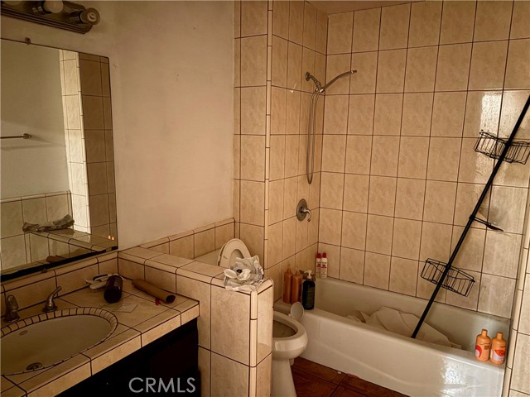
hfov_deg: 67.3
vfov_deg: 53.1
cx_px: 265
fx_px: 398
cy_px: 198
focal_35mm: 26
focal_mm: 5.96
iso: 1000
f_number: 1.6
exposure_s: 1/9
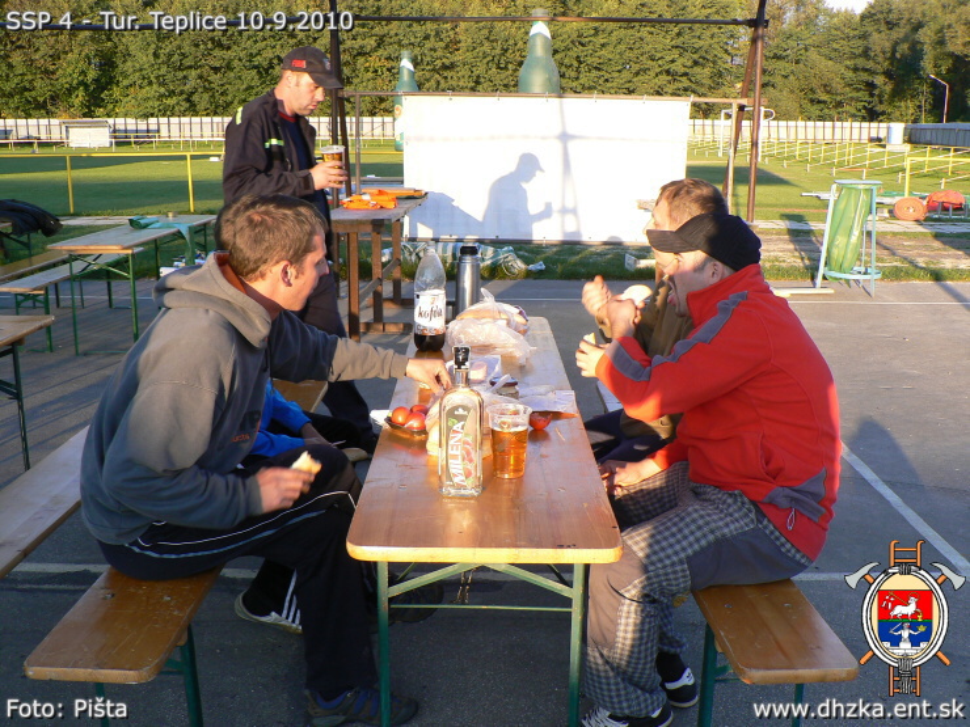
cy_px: 364
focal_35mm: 36
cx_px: 485
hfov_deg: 51.4
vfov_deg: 39.7
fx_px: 1009
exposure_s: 1/100
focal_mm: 6
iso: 80
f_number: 5
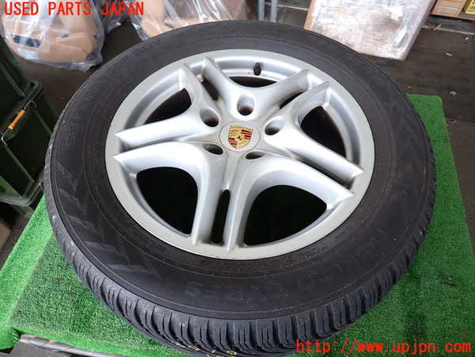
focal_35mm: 25
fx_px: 343
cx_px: 238
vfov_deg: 54.9
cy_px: 178
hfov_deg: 69.4
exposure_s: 1/60
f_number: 2
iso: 160
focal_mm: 4.5
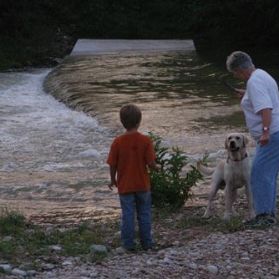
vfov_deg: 10.2
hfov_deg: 10.2
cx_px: 203
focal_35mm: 171
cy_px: 141
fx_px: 1559
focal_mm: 70
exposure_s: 1/100
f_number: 5
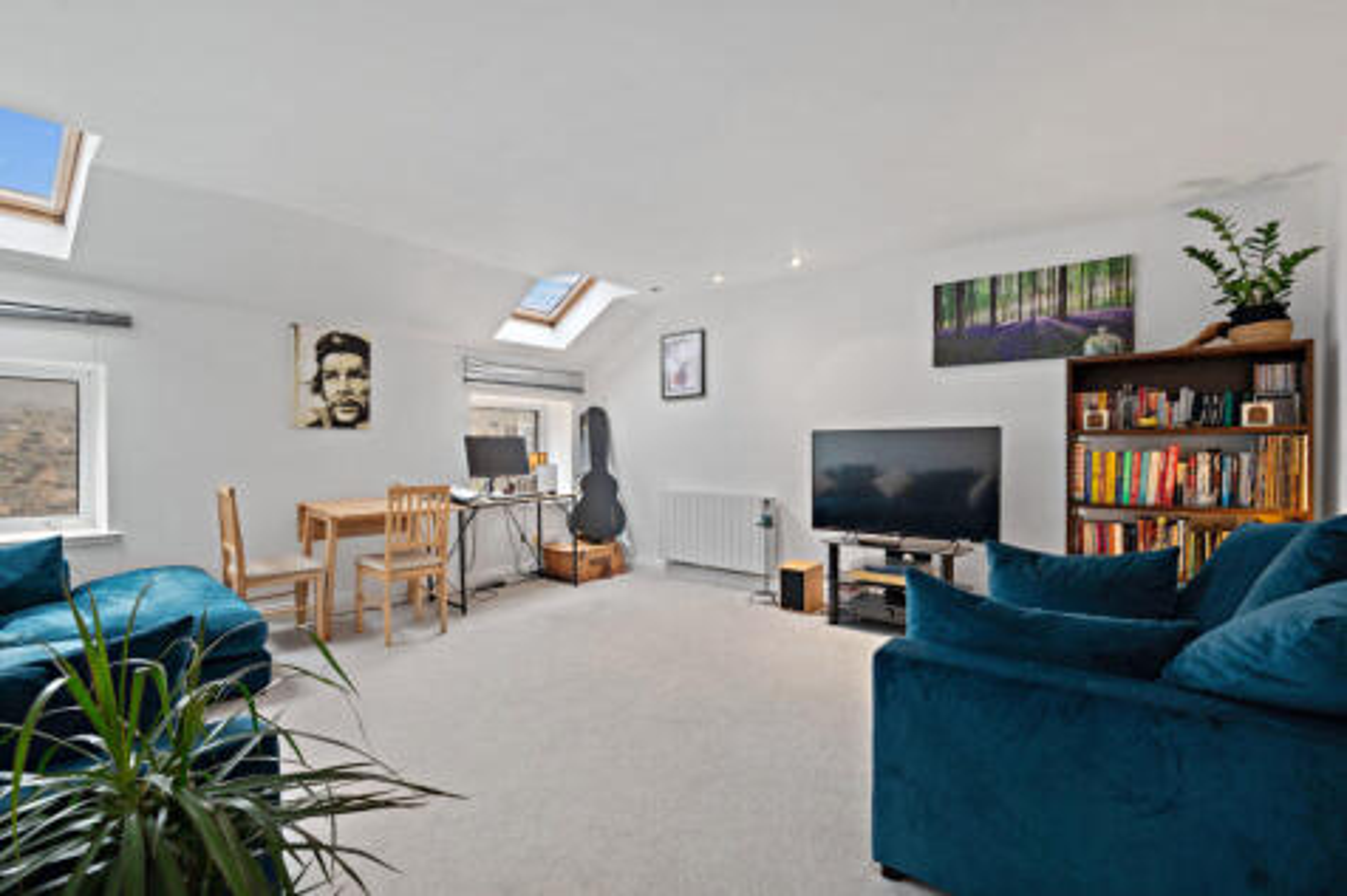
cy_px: 448
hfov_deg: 96.8
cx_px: 674
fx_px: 598
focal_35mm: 16
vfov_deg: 73.7
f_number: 9
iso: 250
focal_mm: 16
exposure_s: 1/2
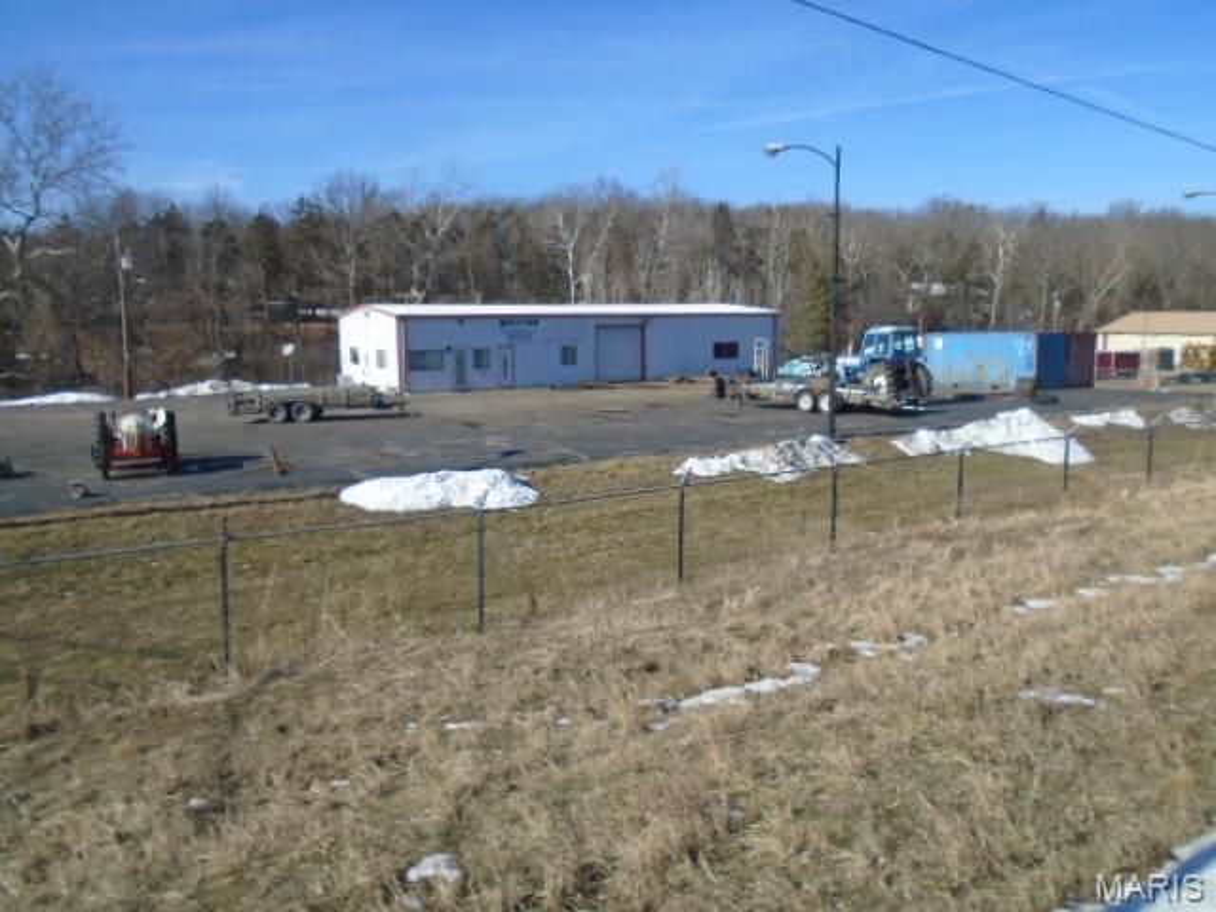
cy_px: 456
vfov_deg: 53.1
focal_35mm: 26
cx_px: 608
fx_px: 913
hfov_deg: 67.3
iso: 100
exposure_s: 1/200
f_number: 8
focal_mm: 4.6
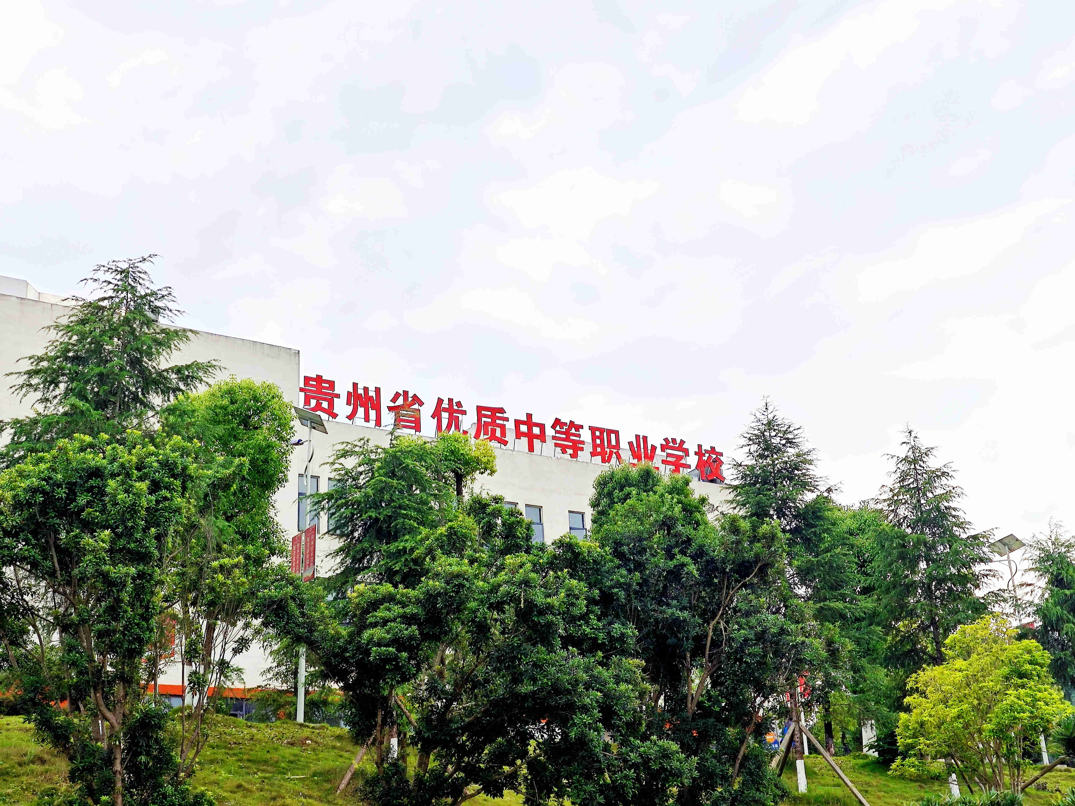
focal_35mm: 46
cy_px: 403
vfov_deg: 31.5
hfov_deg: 41.2
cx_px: 538
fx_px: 1428
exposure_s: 1/2492
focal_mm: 6.55
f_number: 1.6
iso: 50
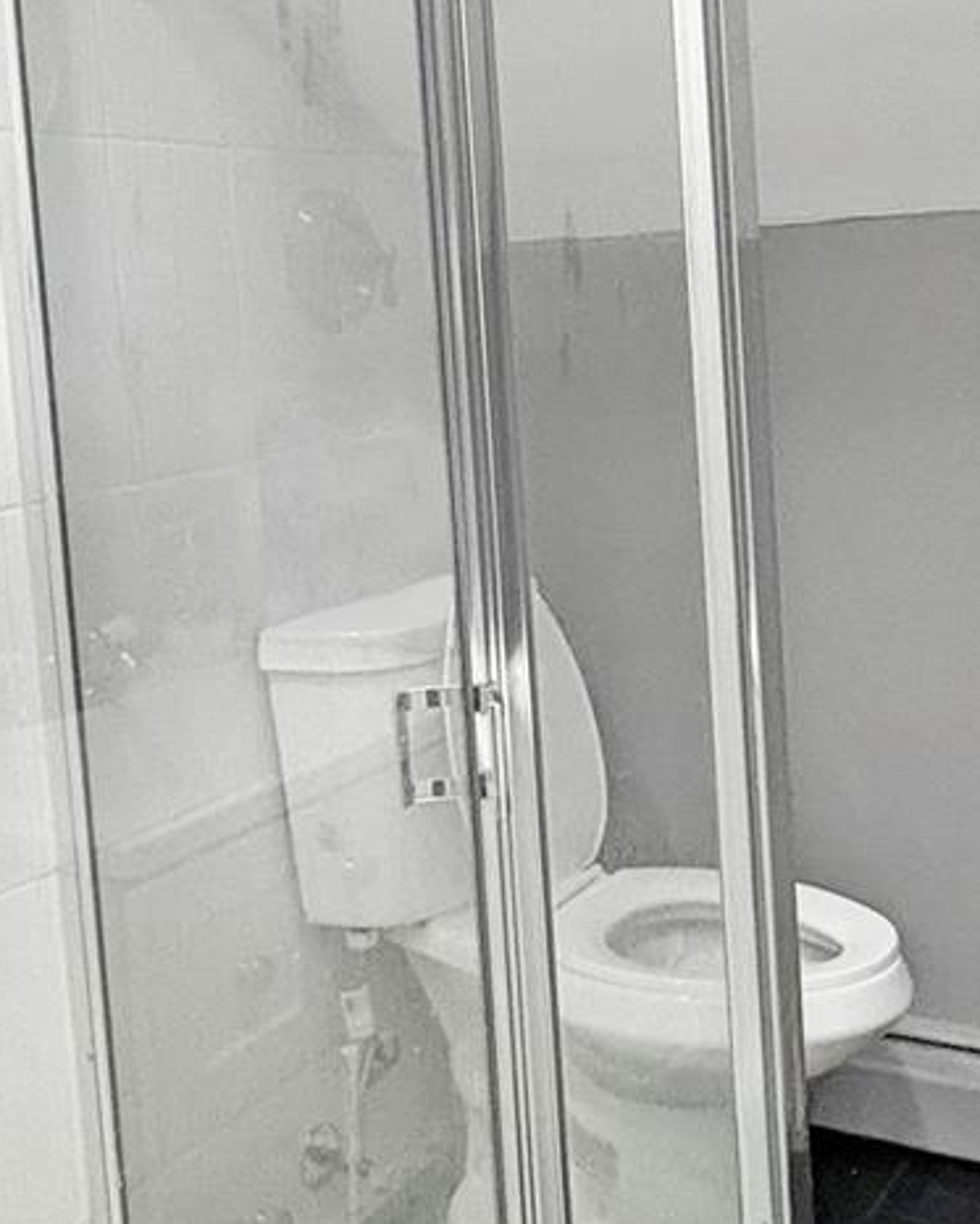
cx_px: 615
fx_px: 1631
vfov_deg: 40.7
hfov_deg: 33.3
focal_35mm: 45
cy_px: 418
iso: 800
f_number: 2.2
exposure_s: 1/60
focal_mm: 2.22
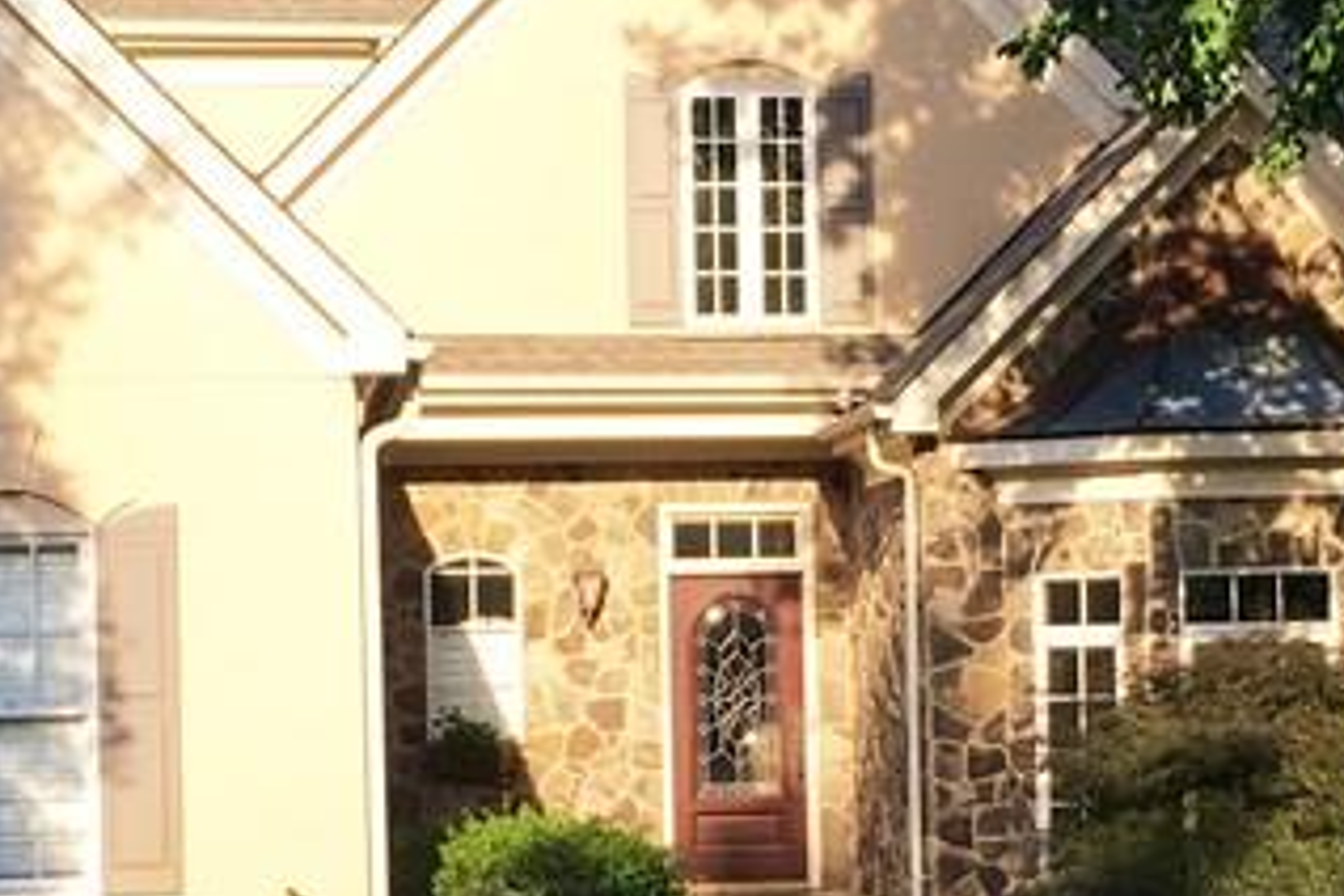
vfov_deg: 14.1
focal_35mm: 97
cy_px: 571
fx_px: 3621
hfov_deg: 21.0
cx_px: 731
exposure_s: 1/582
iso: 25
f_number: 2.2
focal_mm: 4.15
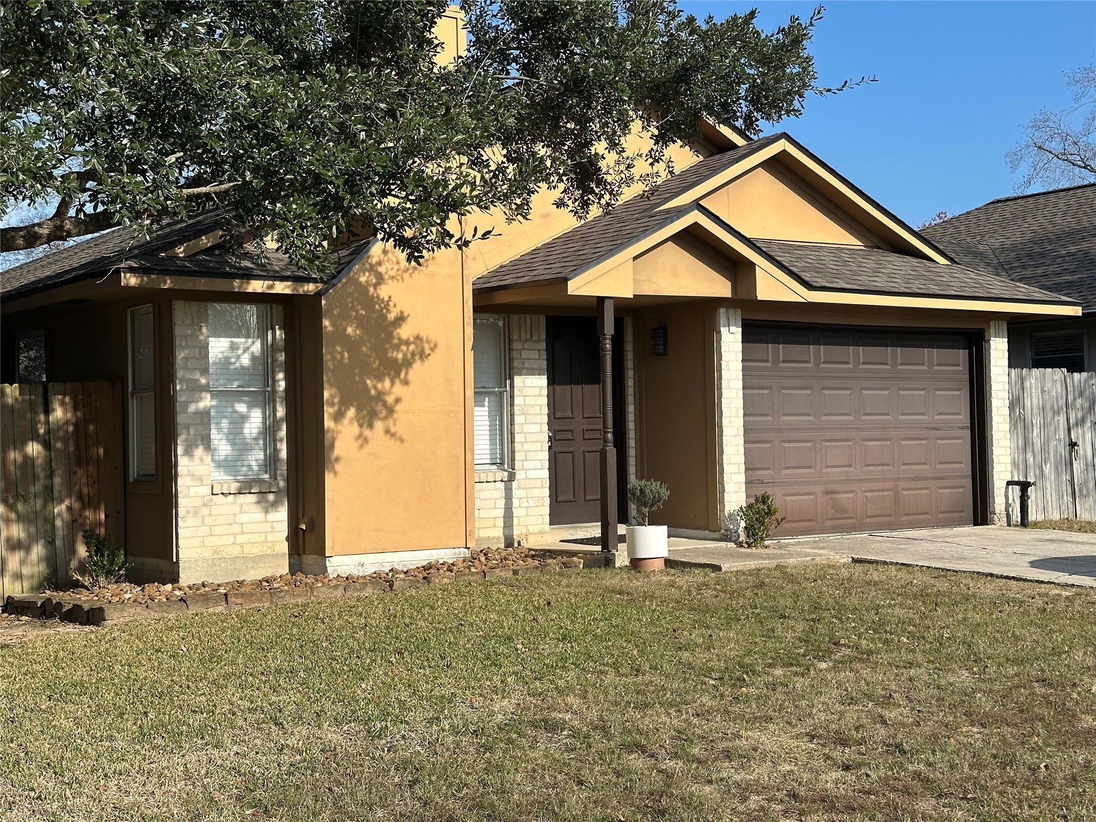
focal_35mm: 48
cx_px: 548
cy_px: 411
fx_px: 1520
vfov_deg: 30.3
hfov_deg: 39.7
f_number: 1.78
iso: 64
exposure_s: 1/4566
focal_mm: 6.86
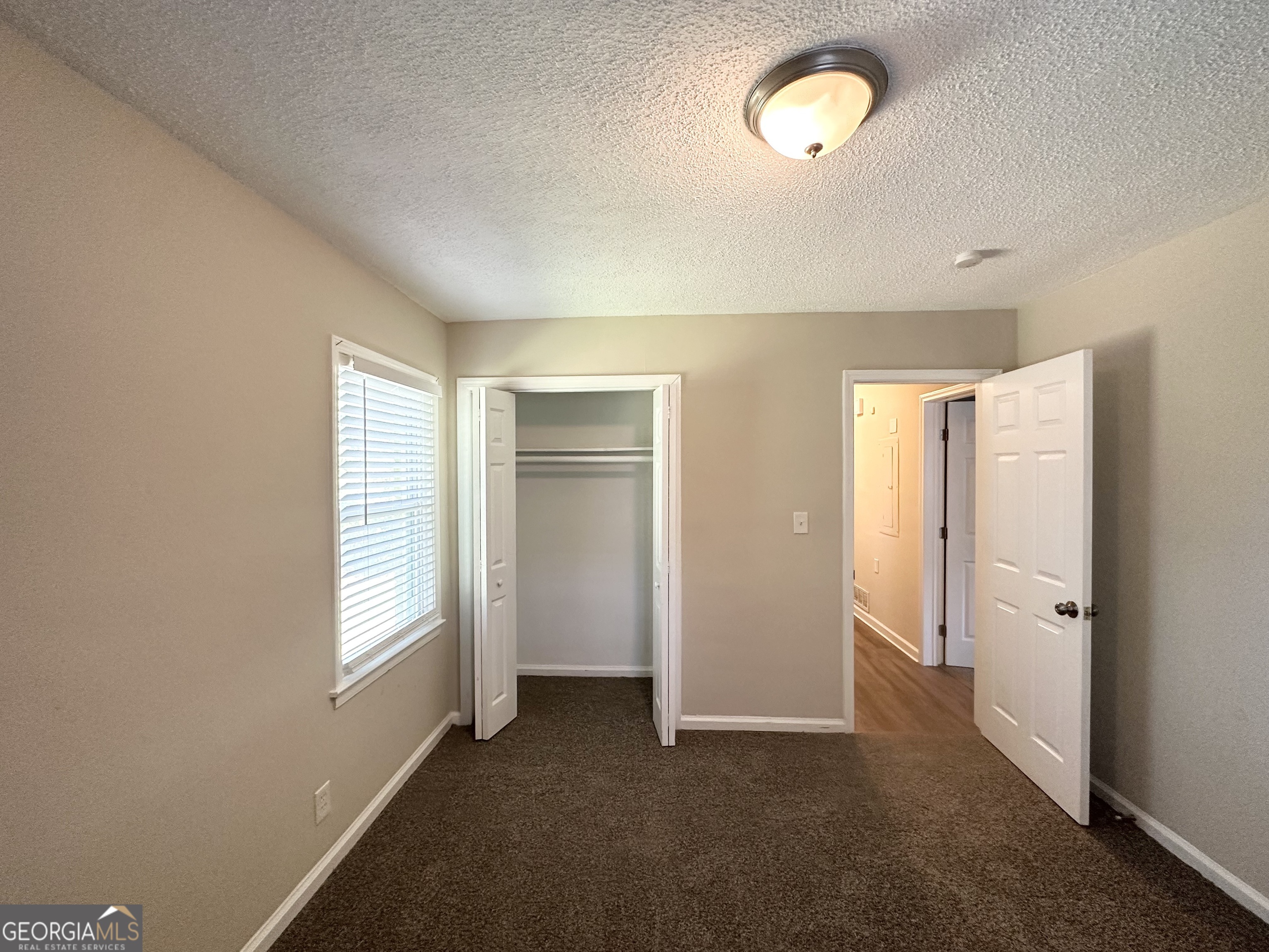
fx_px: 513
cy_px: 476
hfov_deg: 102.1
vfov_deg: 85.7
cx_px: 634
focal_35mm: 14
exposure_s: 1/60
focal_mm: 2.22
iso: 200
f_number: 2.2
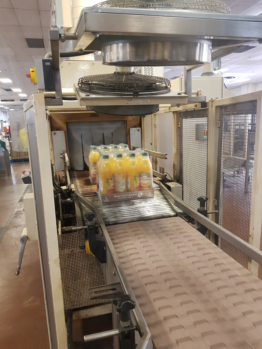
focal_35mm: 26
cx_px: 131
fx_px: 262
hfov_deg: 53.1
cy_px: 174
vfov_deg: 67.3
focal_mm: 4.3
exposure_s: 1/25
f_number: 1.7
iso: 250
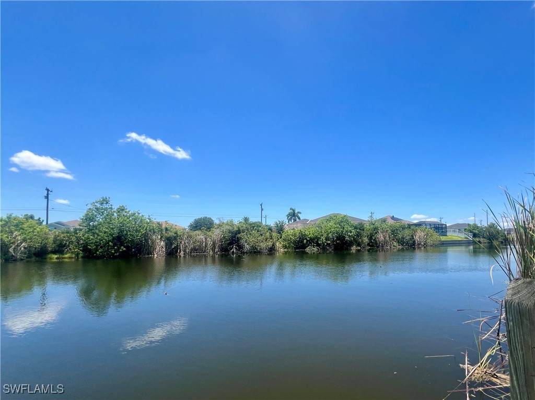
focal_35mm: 13
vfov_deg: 89.9
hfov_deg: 106.2
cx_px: 268
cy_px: 200
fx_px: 201
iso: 32
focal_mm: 1.57
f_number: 1.8
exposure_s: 1/1468
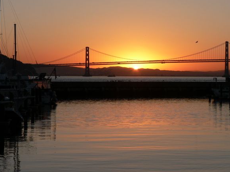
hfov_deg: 17.4
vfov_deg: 13.1
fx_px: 750
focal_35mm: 113
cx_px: 130
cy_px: 84
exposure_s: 1/400
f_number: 4
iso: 80
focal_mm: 13.7
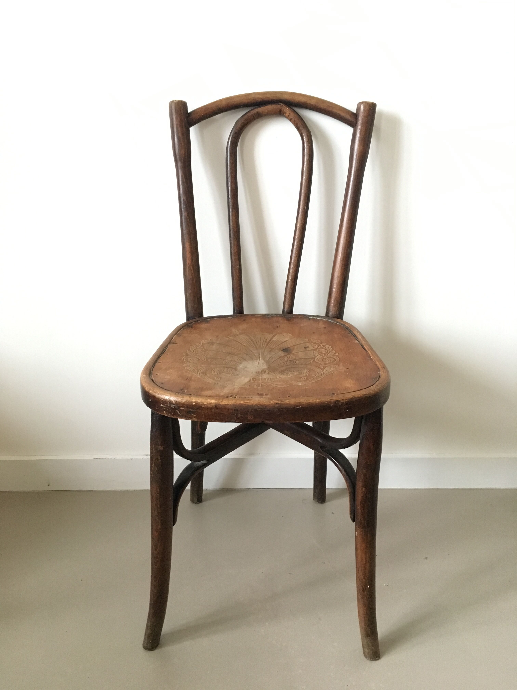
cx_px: 258
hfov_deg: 48.2
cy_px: 345
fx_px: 577
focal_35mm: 29
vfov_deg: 61.7
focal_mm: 4.15
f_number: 2.2
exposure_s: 1/17
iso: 250
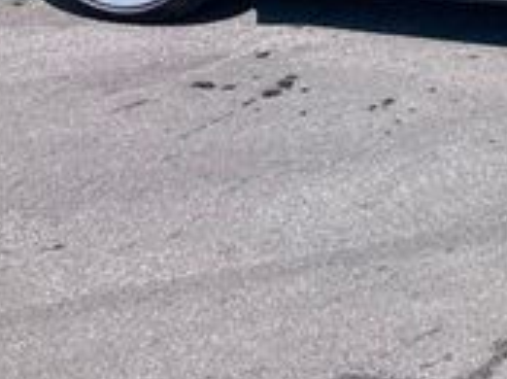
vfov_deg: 13.3
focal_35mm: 103
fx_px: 1507
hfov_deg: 17.0
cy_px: -245
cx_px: 793
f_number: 1.8
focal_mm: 3.99
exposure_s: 1/873
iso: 20
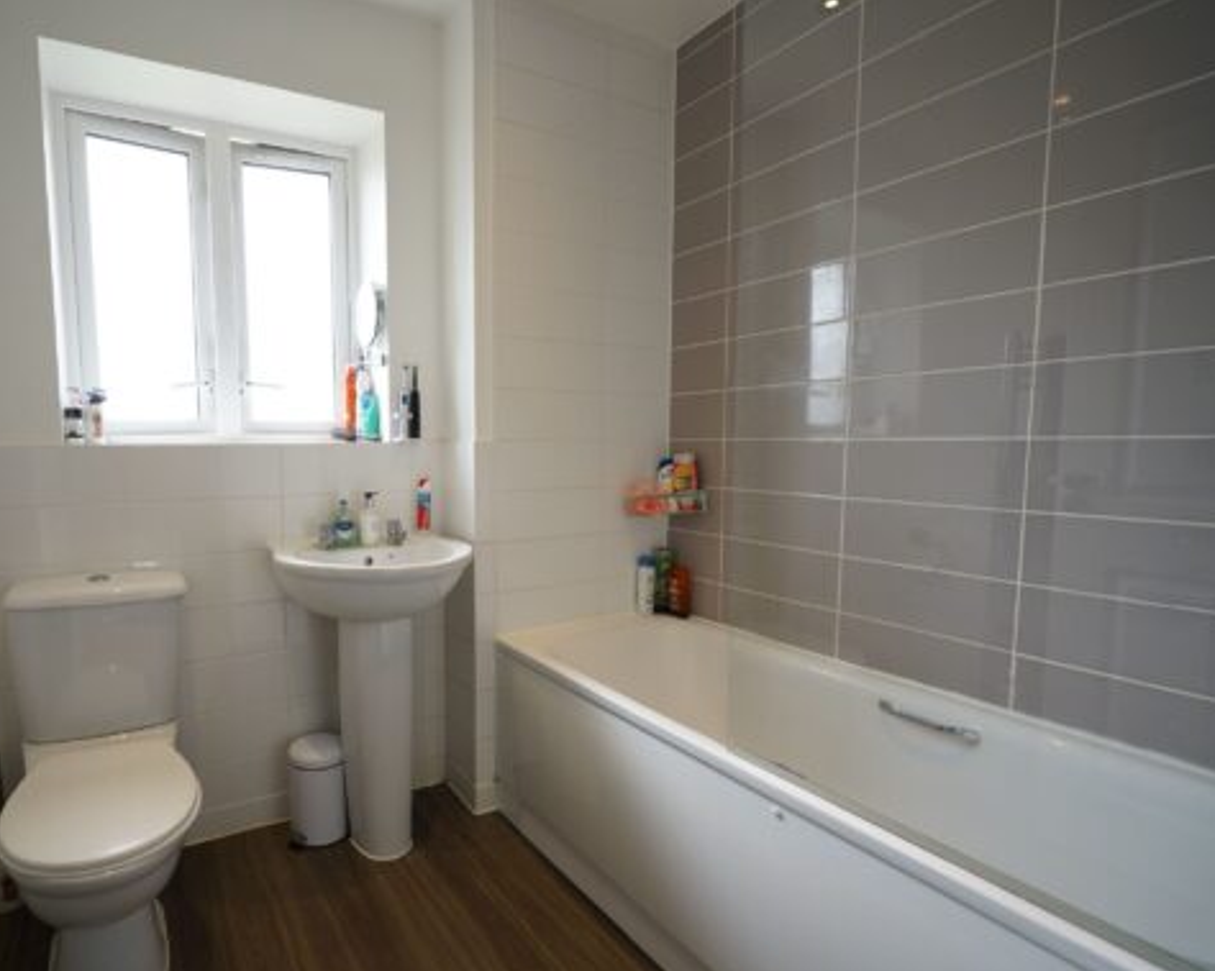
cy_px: 510
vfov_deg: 70.8
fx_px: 683
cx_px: 482
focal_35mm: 19
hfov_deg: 82.2
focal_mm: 16
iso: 400
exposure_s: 1/100
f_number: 4
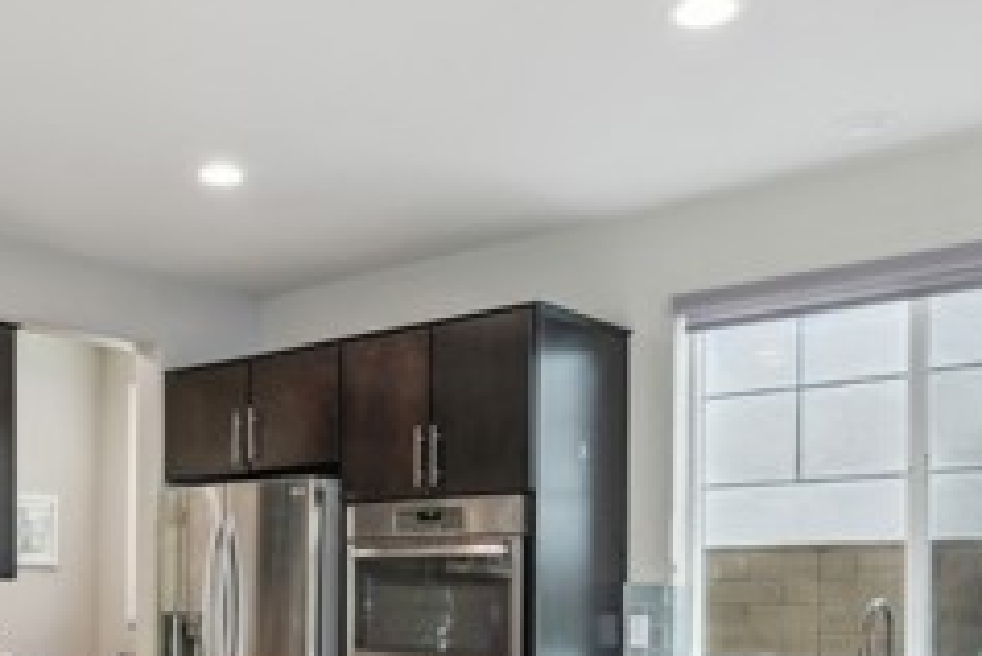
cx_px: 248
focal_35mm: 43
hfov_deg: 43.9
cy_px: 606
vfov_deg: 29.7
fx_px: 1174
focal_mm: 16
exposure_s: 1/8
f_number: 8
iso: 200
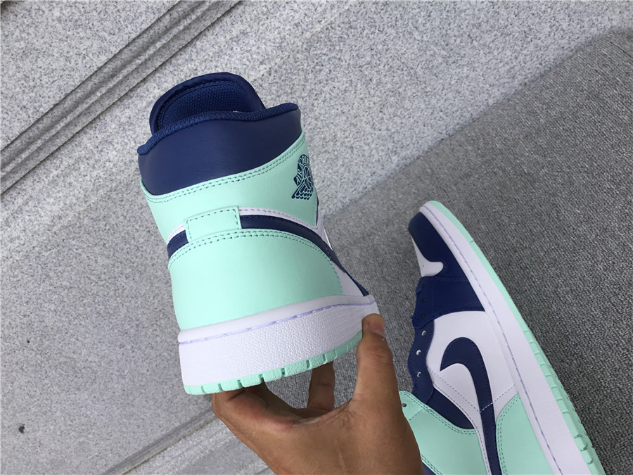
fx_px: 567
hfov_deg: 58.4
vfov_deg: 45.4
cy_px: 238
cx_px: 316
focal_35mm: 31
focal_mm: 3.3
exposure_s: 1/375
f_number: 2.4
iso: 25
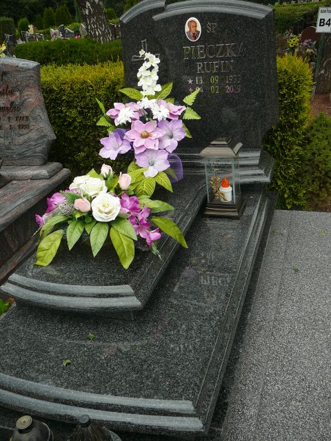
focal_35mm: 35
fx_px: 446
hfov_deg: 40.7
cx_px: 166
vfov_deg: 52.6
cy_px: 220
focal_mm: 5.2
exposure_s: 1/250
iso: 80
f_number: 2.8
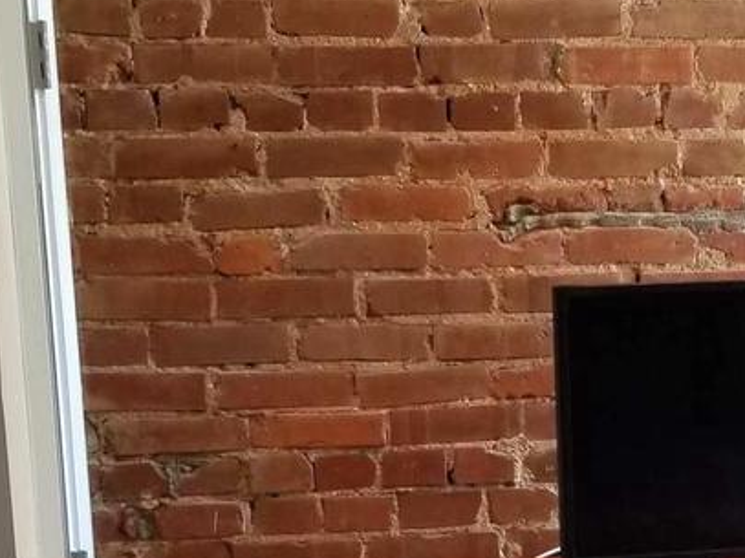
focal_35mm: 92
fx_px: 1979
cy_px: 607
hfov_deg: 21.0
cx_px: 632
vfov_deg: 15.6
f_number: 1.7
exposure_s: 1/120
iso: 64
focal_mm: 4.3
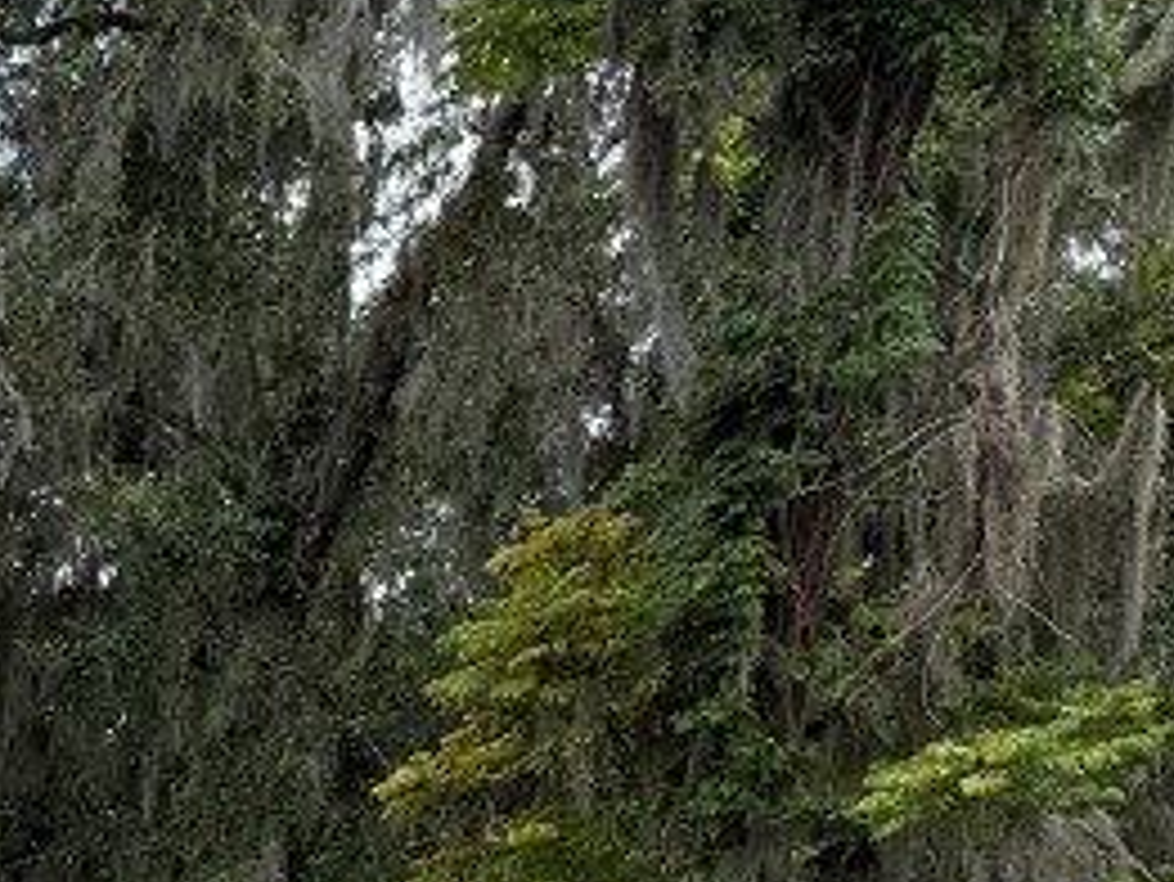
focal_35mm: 94
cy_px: 1660
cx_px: -949
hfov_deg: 17.1
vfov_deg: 13.8
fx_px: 3189
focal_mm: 6.76
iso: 100
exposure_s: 1/2110
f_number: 1.78
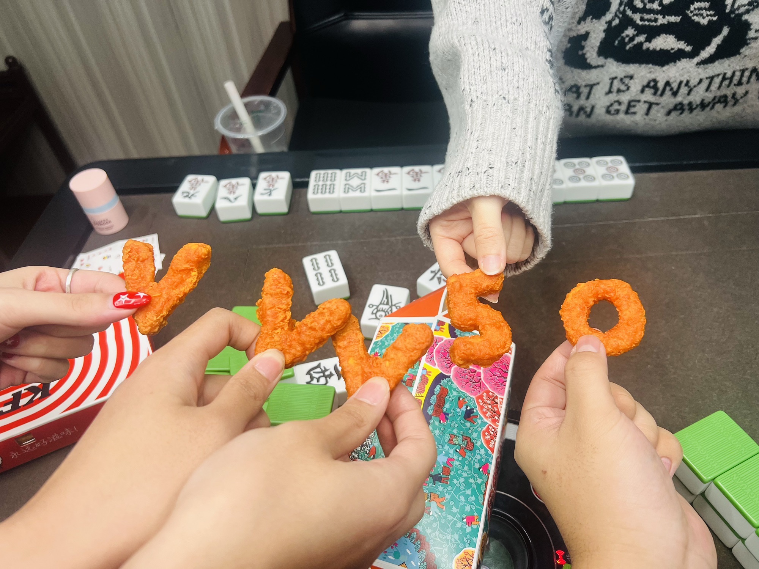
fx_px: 570
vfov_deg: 53.1
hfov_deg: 67.3
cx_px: 380
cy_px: 284
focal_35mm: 26
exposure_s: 1/100
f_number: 1.5
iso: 80
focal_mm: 5.7
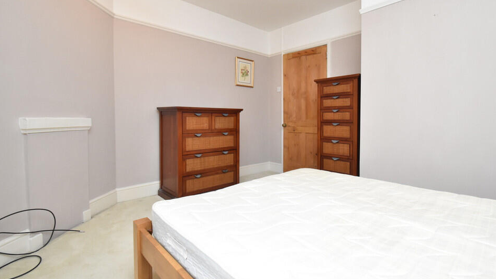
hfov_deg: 95.8
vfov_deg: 63.4
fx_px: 224
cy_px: 114
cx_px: 267
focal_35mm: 17
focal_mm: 10
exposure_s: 1/60
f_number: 10
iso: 1600
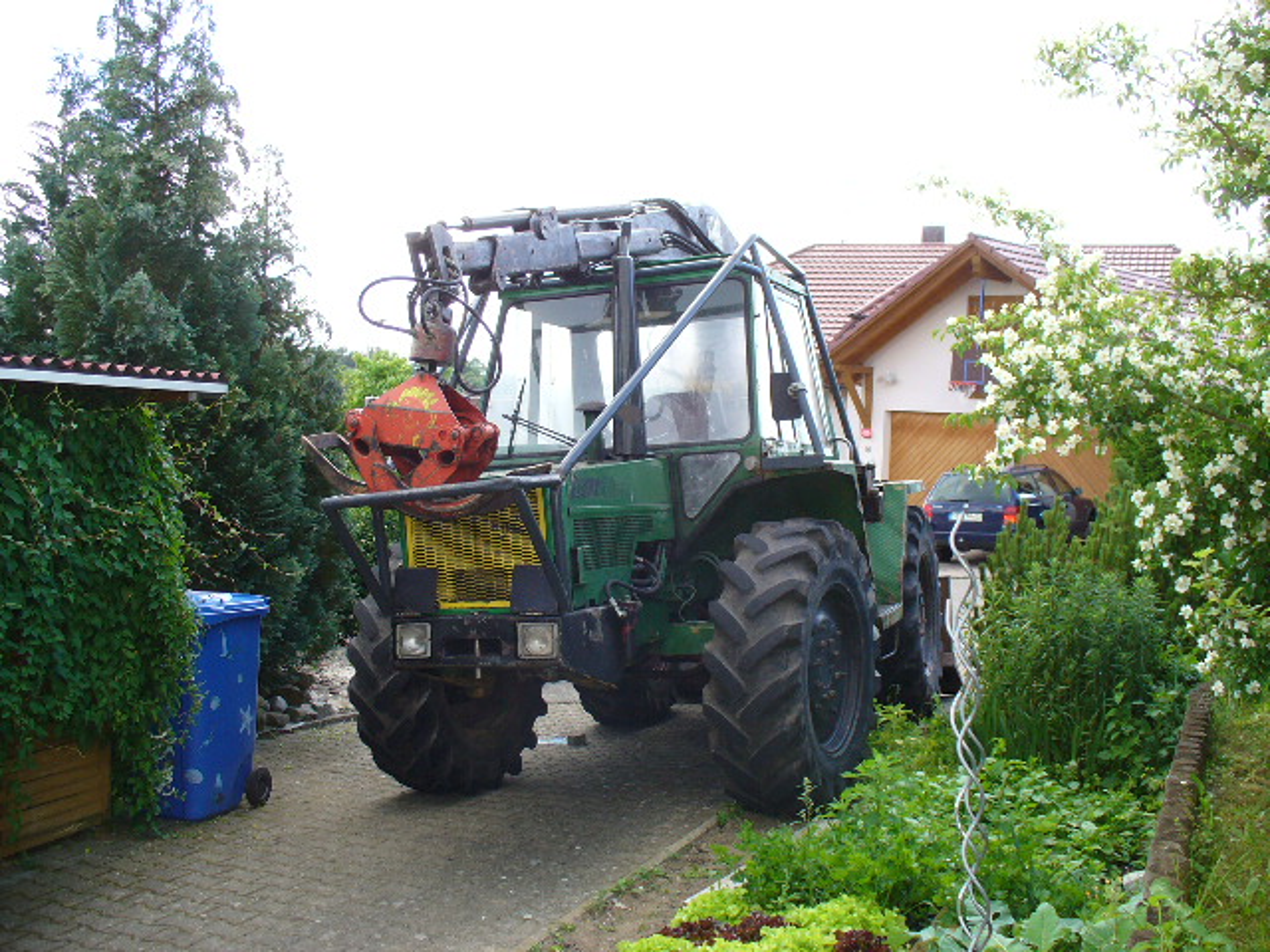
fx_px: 1357
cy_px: 476
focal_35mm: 37
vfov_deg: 38.7
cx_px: 635
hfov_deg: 50.1
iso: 100
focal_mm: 6.1
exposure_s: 1/250
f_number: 2.8
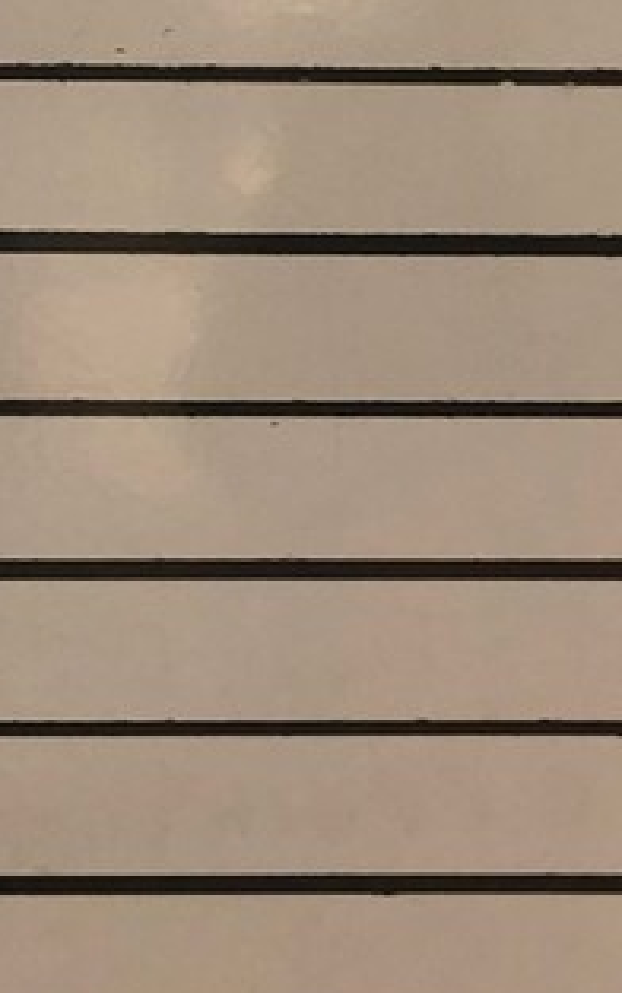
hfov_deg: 13.2
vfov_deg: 21.4
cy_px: 374
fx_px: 2627
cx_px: 698
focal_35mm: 97
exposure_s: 1/14
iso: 100
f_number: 1.8
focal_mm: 4
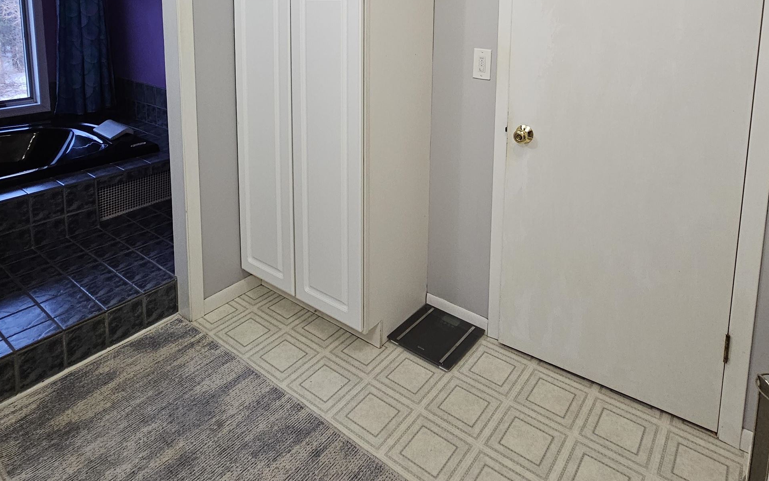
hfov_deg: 79.6
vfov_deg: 50.4
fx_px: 461
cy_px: 71
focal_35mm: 22
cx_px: 387
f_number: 2.2
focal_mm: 2.2
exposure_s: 1/60
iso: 320
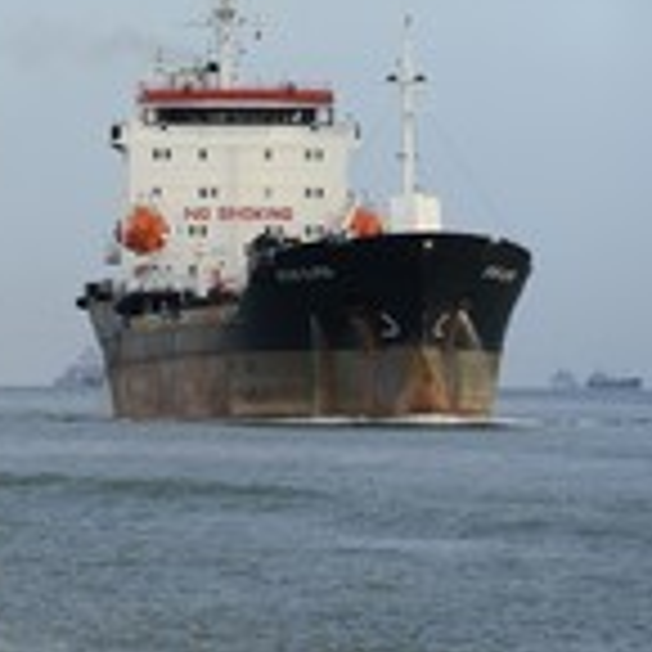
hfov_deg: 3.6
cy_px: 27
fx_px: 10463
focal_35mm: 491
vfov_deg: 3.6
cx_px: -130
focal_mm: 200
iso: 200
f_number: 6.3
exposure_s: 1/400
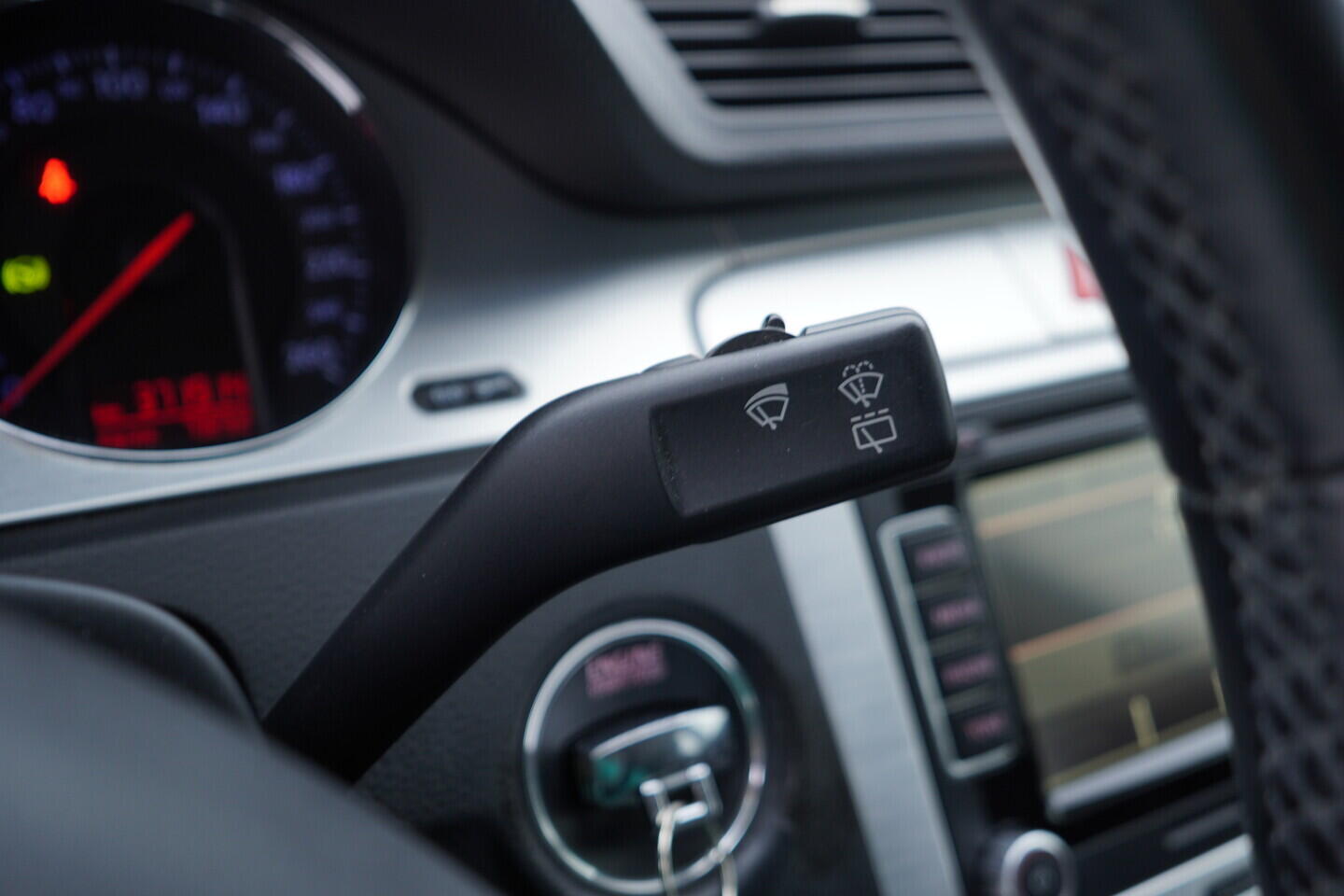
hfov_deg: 53.1
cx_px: 672
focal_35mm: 36
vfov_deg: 36.9
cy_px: 448
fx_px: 1344
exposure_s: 1/40
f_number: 2.8
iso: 125
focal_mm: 24
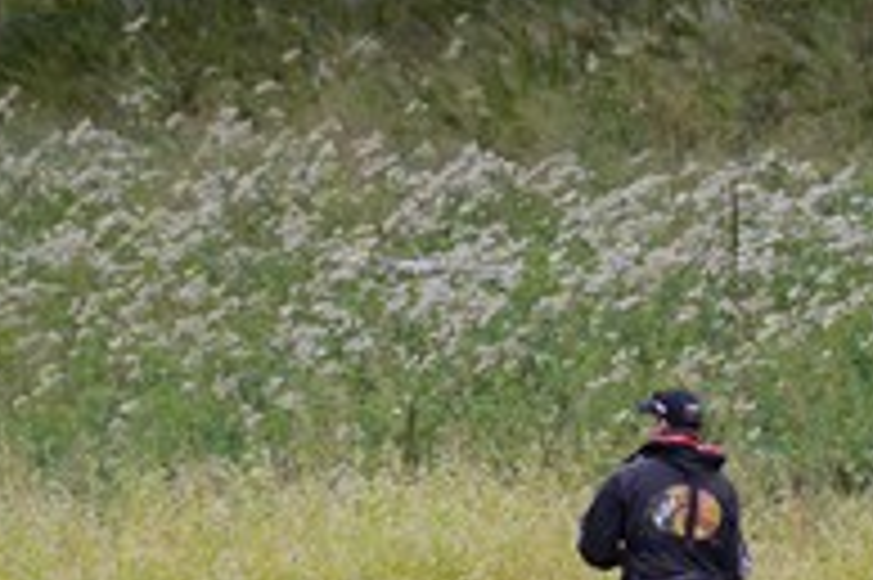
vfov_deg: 2.2
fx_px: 14949
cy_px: 546
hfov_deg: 3.3
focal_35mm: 617
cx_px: 612
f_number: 5.6
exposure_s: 1/500
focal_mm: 200
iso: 4000
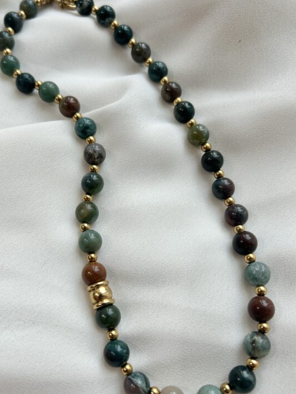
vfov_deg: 53.9
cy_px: 214
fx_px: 388
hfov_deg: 41.7
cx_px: 124
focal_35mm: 34
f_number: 1.5
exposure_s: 1/121
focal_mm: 5.7
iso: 50
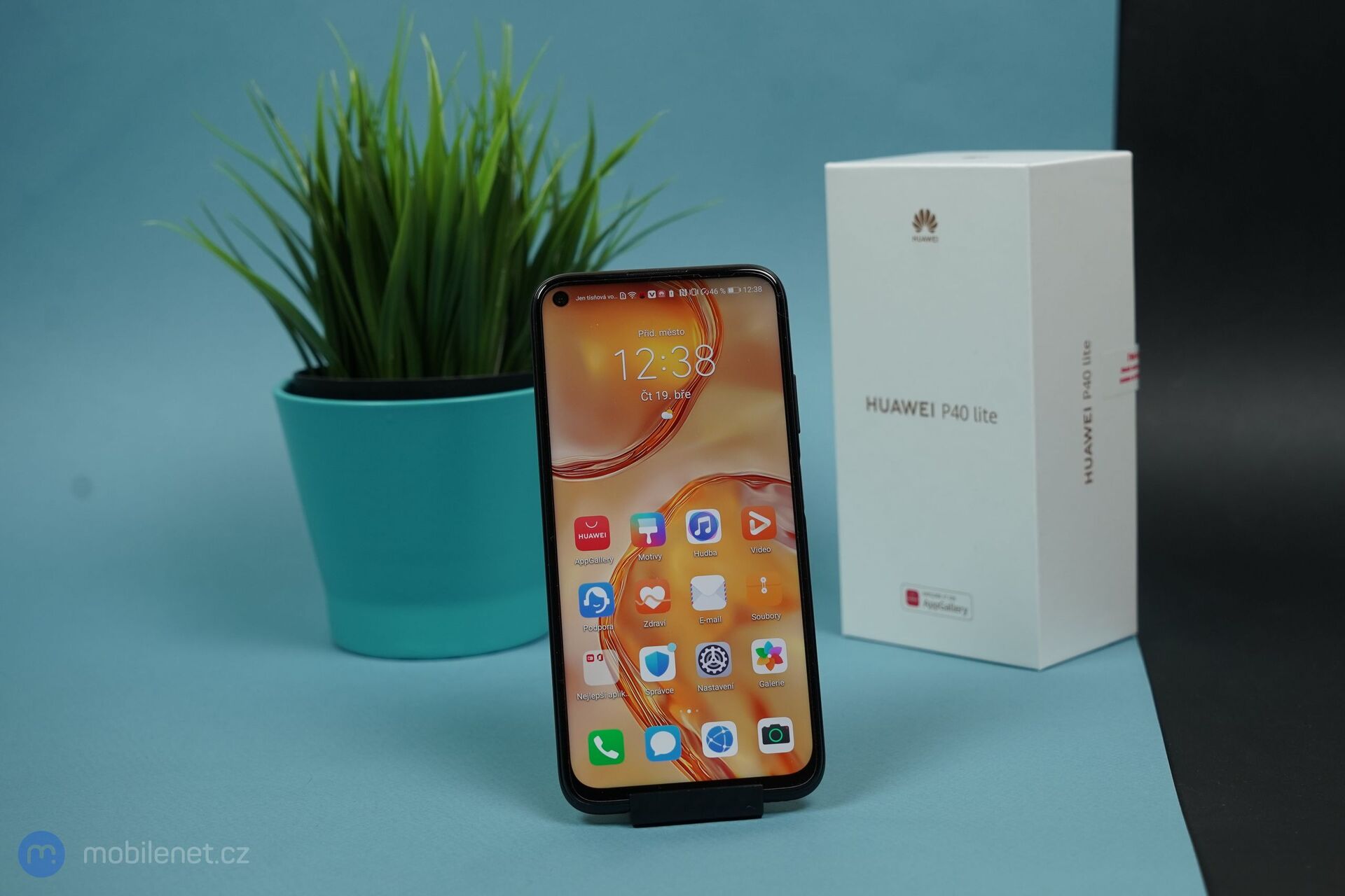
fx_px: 1905
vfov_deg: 26.5
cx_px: 672
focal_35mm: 51
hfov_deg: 38.9
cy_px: 448
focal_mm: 51
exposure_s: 1/100
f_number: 5.6
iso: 400
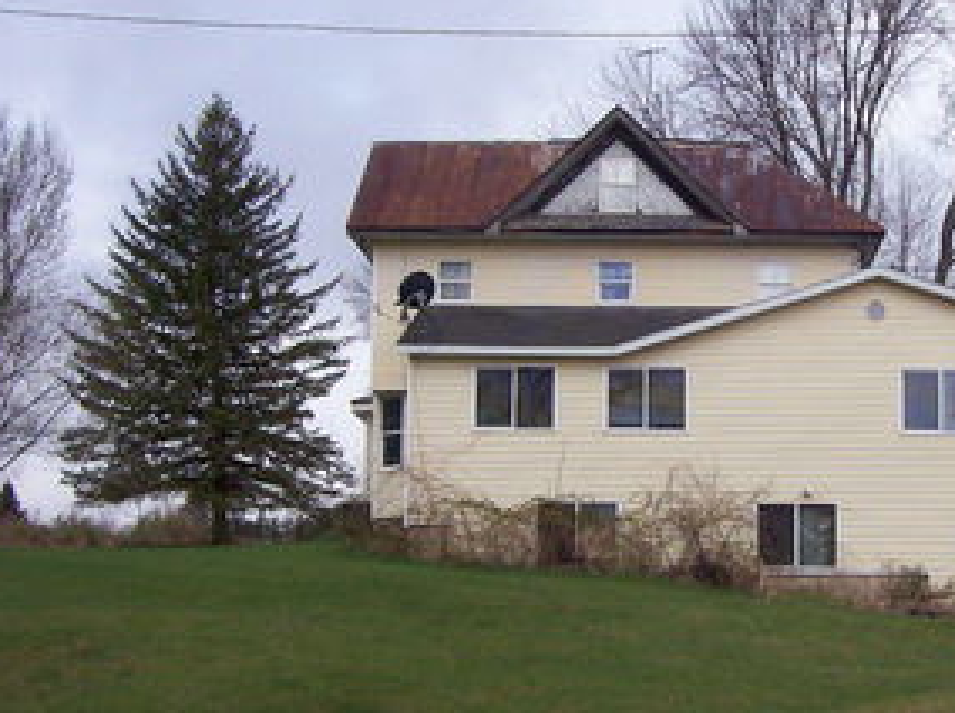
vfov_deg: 22.5
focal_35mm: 65
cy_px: 335
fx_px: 1790
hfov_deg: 29.1
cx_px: 777
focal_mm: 6
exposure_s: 1/495
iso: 80
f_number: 4.8
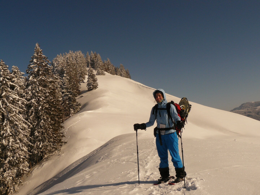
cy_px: 98
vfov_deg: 39.7
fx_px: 270
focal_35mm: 36
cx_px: 130
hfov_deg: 51.4
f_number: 8
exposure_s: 1/640
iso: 100
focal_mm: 6
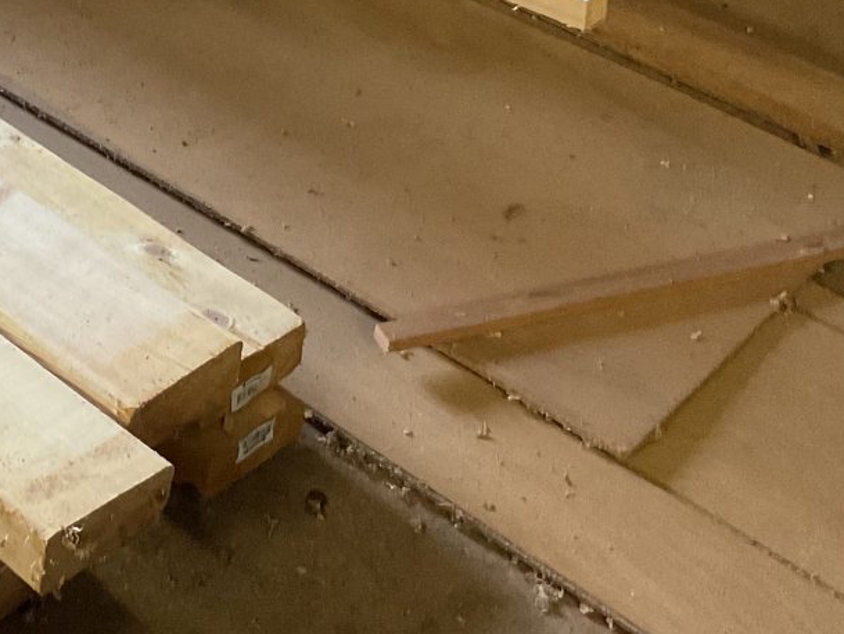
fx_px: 1756
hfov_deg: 26.0
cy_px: 202
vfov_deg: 20.4
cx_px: 66
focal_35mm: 72
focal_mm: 3
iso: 250
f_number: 1.8
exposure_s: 1/60
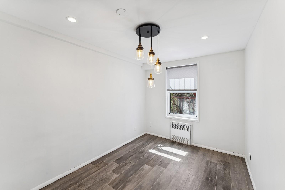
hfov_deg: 104.3
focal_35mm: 14
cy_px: 95
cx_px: 142
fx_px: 111
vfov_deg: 81.2
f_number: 11
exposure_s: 1/6
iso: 100
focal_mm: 14
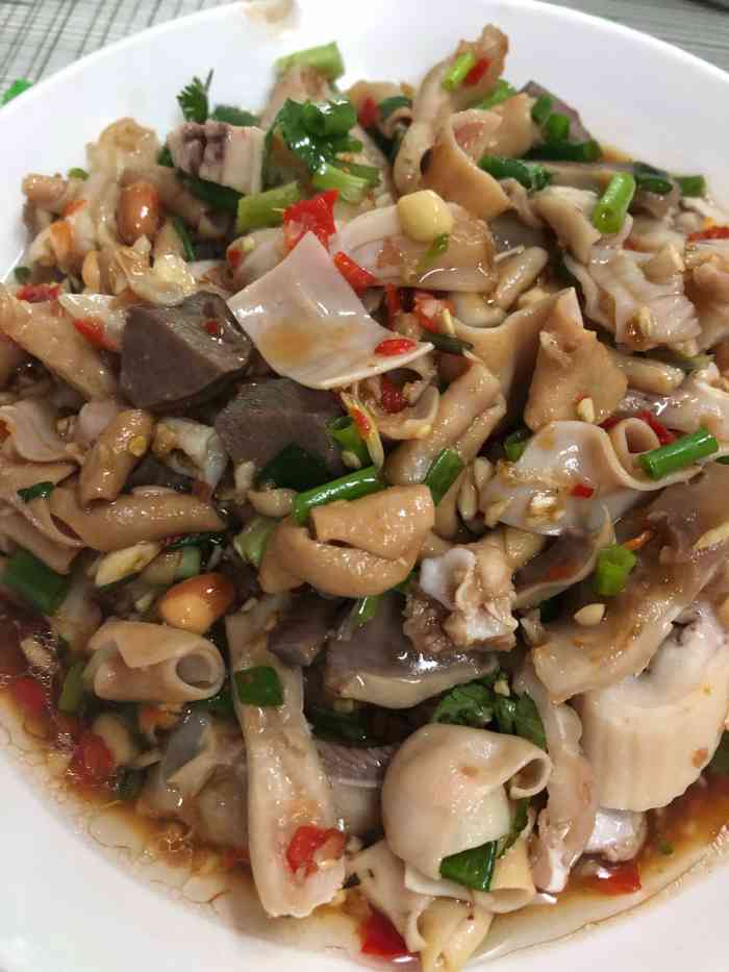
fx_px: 786
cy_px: 486
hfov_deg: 49.8
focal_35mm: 28
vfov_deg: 63.4
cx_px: 364
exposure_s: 1/6
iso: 80
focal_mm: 3.99
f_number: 1.8
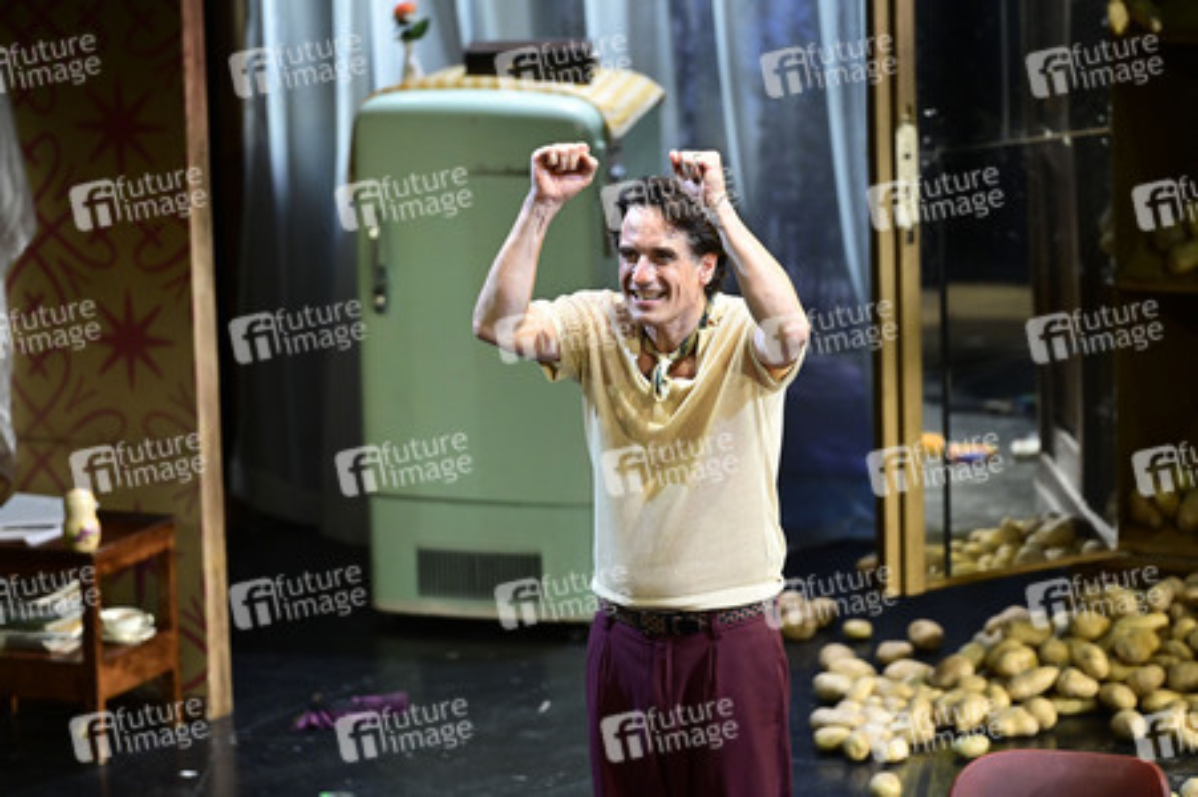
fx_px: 6650
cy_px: 398
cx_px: 599
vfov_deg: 6.9
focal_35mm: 200
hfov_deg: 10.3
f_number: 3.2
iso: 3200
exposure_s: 1/320
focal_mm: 200
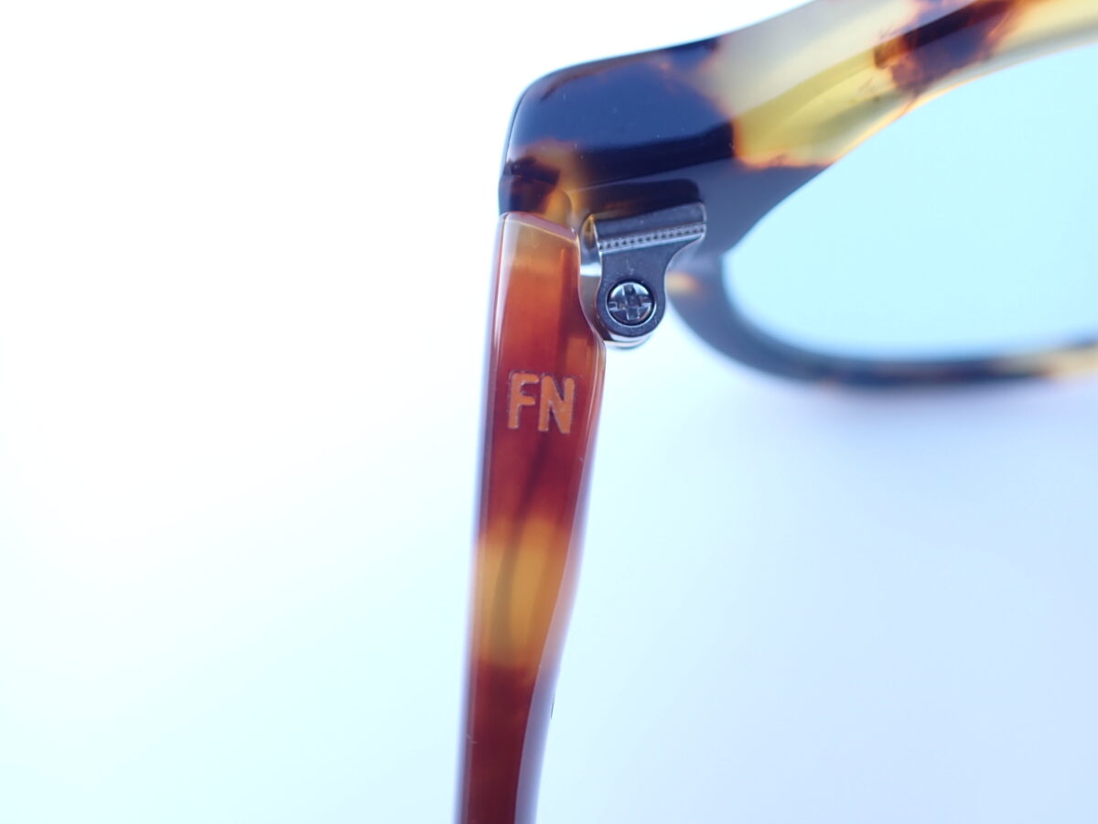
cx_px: 549
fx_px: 952
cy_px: 412
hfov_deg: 60.0
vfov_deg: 46.8
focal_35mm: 30
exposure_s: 1/125
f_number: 2.3
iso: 100
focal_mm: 5.4
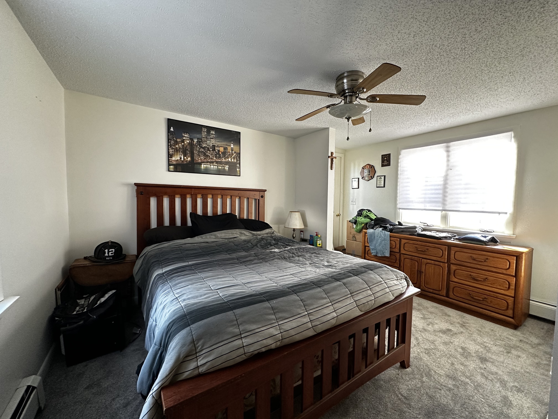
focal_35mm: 14
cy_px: 210
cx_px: 279
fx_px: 226
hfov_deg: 102.1
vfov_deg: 85.7
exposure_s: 1/99
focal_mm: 2.22
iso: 250
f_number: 2.2
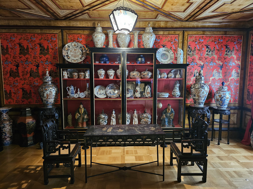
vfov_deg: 58.9
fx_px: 168
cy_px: 94
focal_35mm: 23
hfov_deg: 73.9
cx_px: 126
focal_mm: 6.3
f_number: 1.7
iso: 1000
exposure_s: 1/24
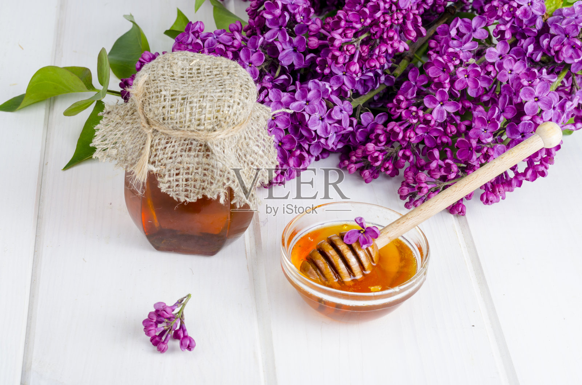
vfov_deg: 18.1
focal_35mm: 75
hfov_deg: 27.0
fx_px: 1210
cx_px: 291
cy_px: 192
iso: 100
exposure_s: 1/200
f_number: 11
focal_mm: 50
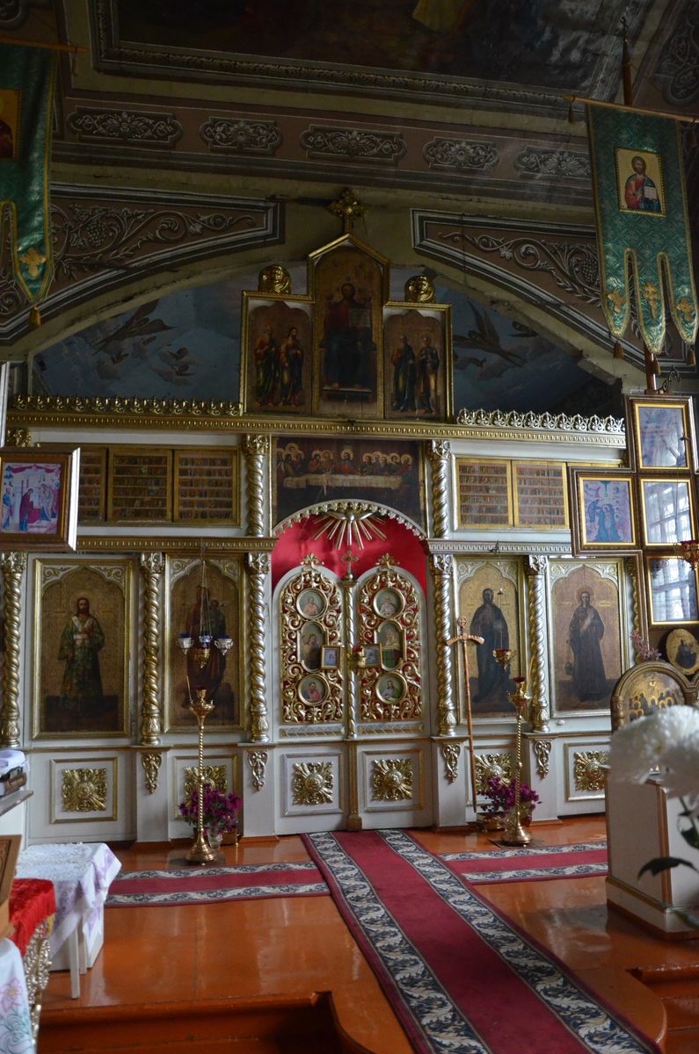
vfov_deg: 67.5
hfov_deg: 47.7
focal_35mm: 27
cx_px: 350
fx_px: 790
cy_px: 527
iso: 3200
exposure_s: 1/25
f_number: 3.5
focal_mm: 18
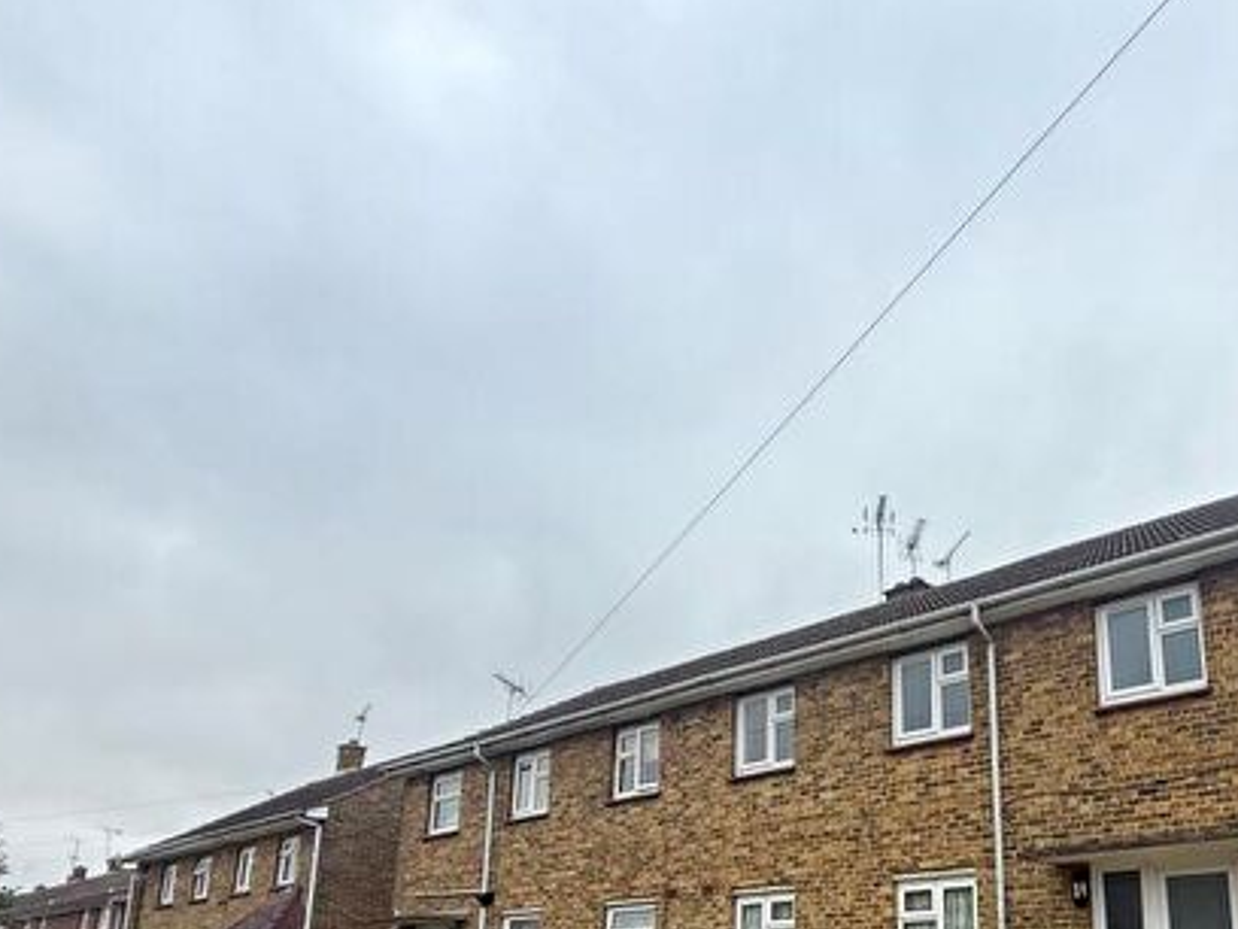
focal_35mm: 24
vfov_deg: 52.1
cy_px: 779
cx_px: 1016
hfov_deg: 64.3
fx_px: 858
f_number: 2.2
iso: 50
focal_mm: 2.22
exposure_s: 1/494
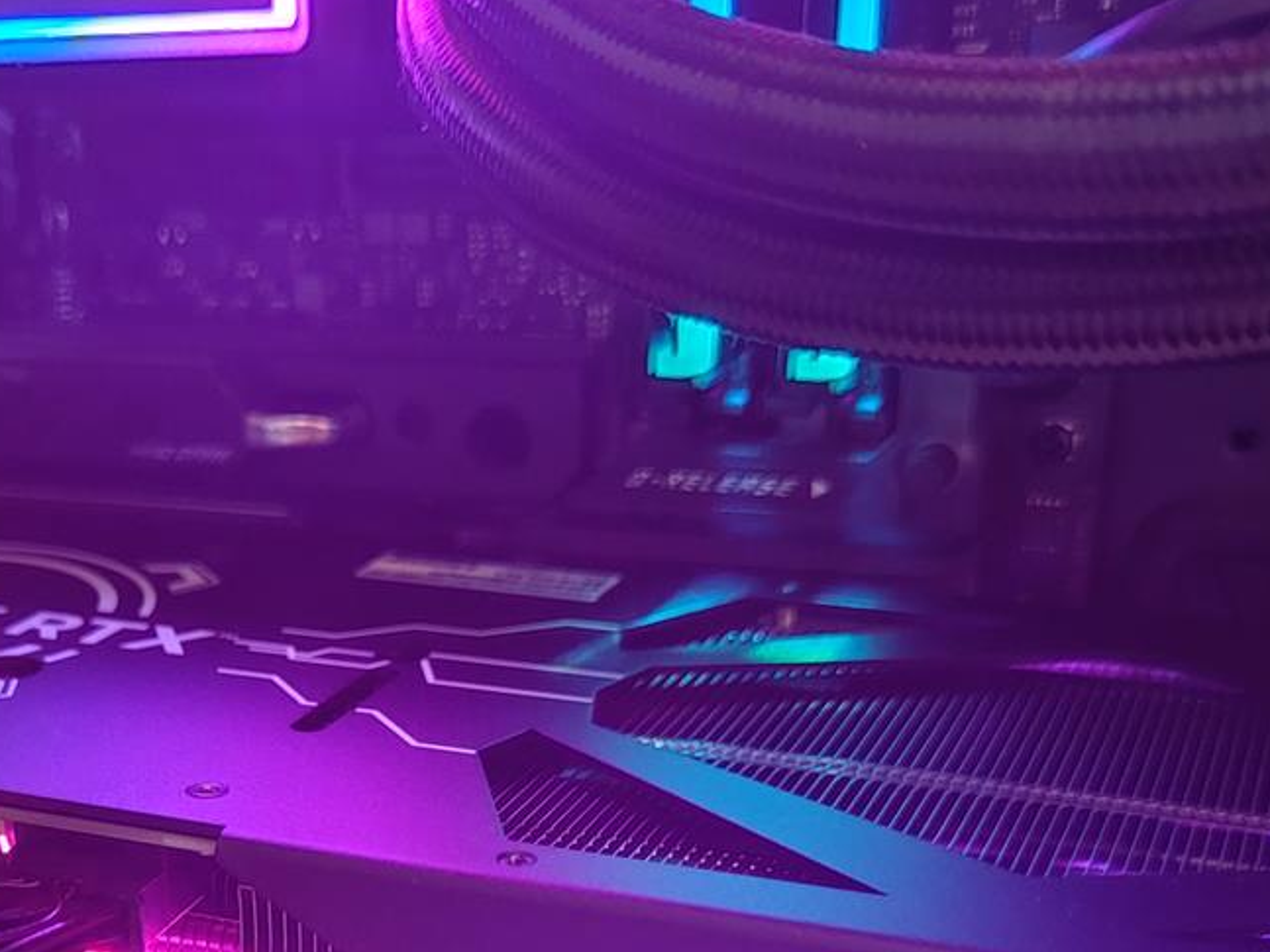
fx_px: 2128
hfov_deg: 32.5
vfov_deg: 23.8
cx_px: 283
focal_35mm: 58
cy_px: 1022
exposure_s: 1/15
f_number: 1.85
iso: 427
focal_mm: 6.78
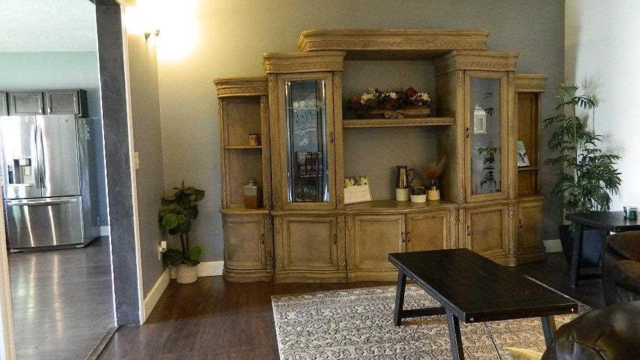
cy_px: 172
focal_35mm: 28
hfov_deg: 67.9
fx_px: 475
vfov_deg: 41.5
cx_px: 325
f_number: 3.1
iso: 400
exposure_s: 1/6
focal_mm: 4.5
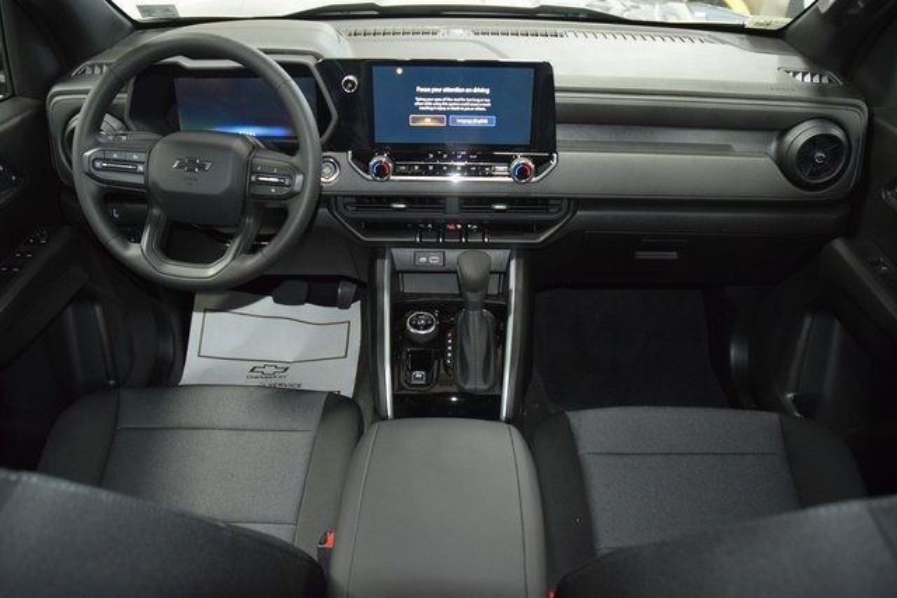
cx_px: 448
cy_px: 299
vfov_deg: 48.0
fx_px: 673
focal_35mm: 27
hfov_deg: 67.4
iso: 2800
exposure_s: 1/40
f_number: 3.5
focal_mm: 18
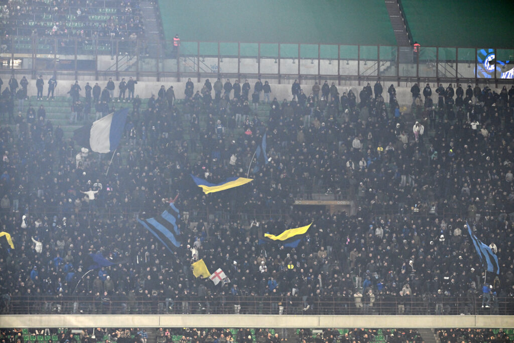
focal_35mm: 180
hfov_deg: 11.4
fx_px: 2570
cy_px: 172
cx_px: 257
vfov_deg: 7.6
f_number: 5.6
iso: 1600
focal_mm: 180
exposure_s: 1/100
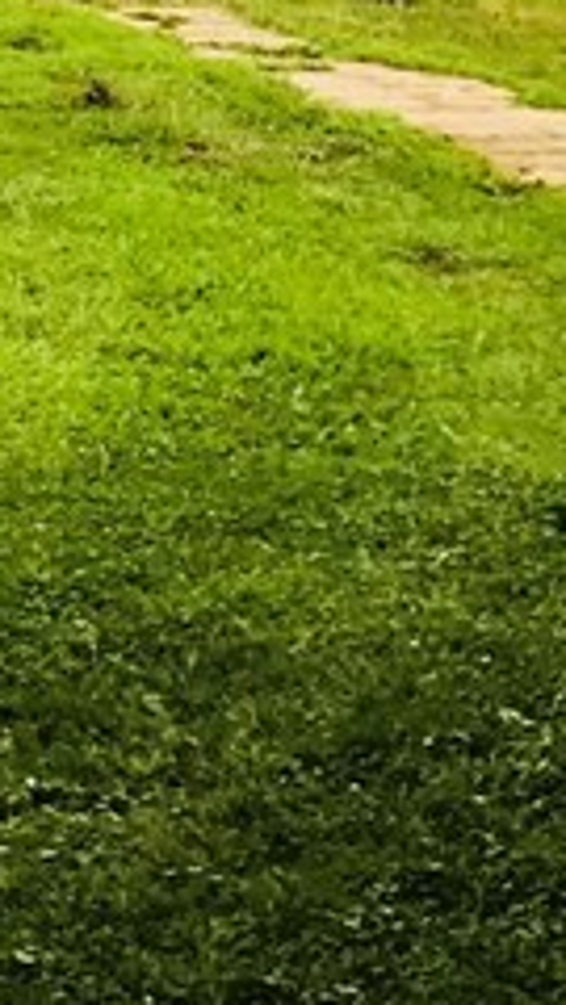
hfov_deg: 8.0
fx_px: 3469
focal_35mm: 130
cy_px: -402
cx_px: -1157
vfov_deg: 15.5
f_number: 1.8
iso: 20
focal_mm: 3.99
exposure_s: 1/634
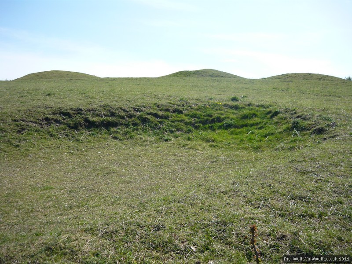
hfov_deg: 55.4
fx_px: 336
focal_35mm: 33
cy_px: 132
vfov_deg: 42.9
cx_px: 176
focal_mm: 5.5
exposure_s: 1/160
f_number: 8
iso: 100
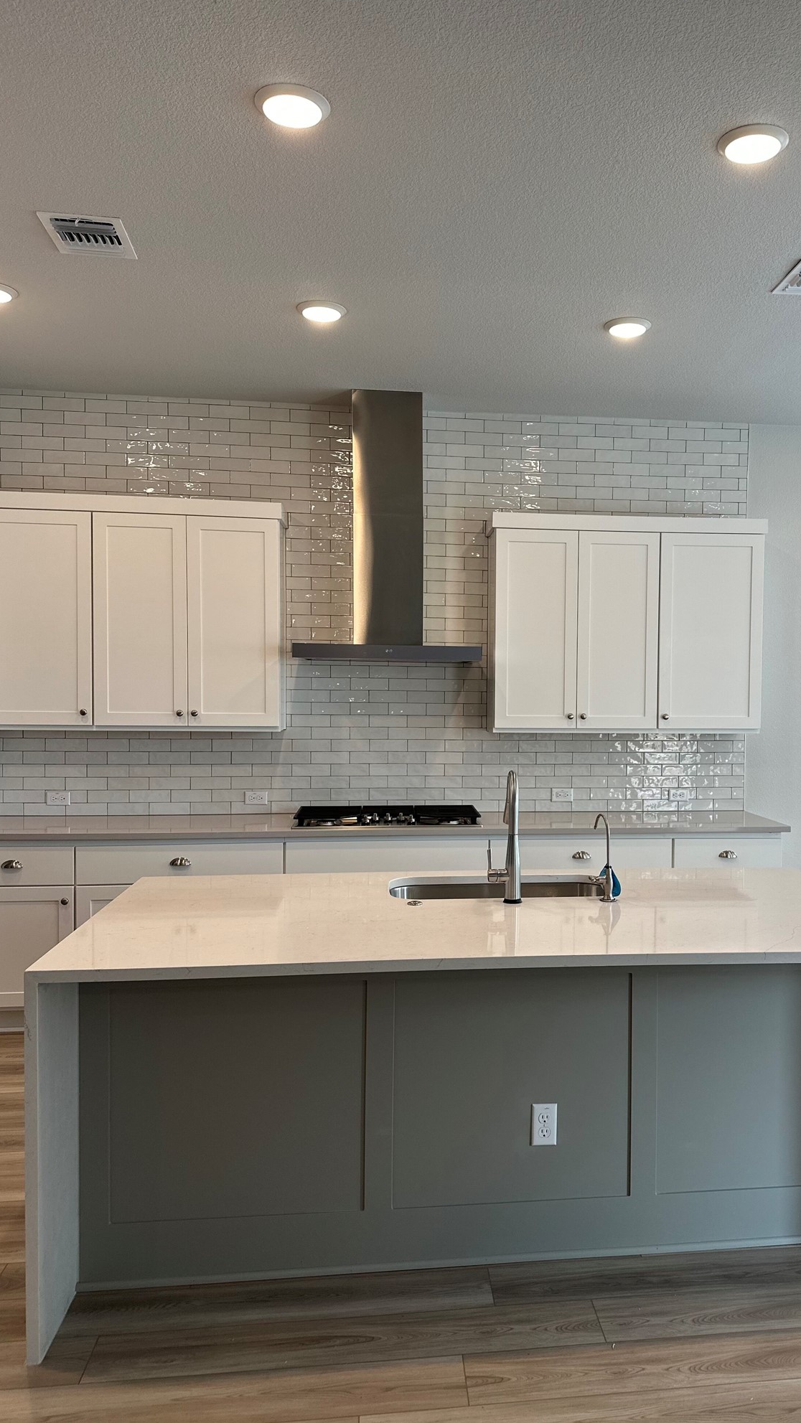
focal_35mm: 27
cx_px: 511
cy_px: 725
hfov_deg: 42.5
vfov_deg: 69.8
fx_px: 1019
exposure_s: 1/120
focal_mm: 6.86
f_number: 1.78
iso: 80
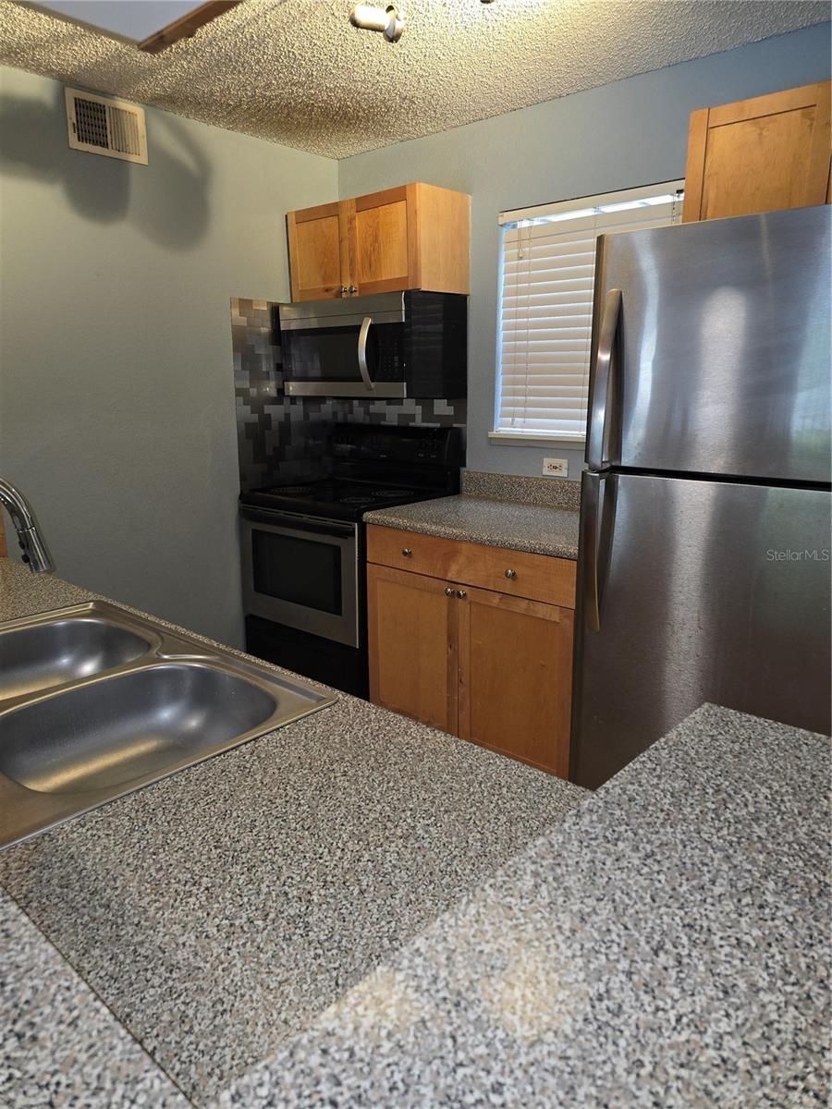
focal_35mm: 23
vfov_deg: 73.9
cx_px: 416
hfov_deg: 58.9
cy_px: 554
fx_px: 737
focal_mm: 6.3
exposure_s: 1/30
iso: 100
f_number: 1.7
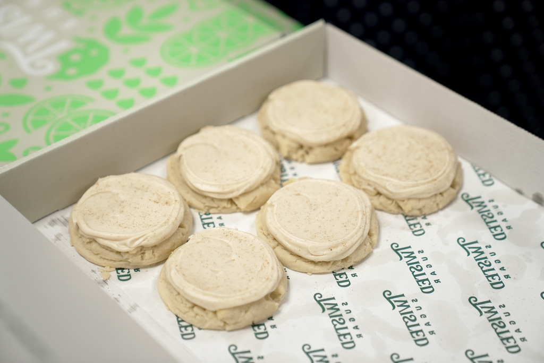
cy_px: 182
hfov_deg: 28.8
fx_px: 1058
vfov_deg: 19.5
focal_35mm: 70
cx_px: 272
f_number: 2.8
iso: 500
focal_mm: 70
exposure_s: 1/160
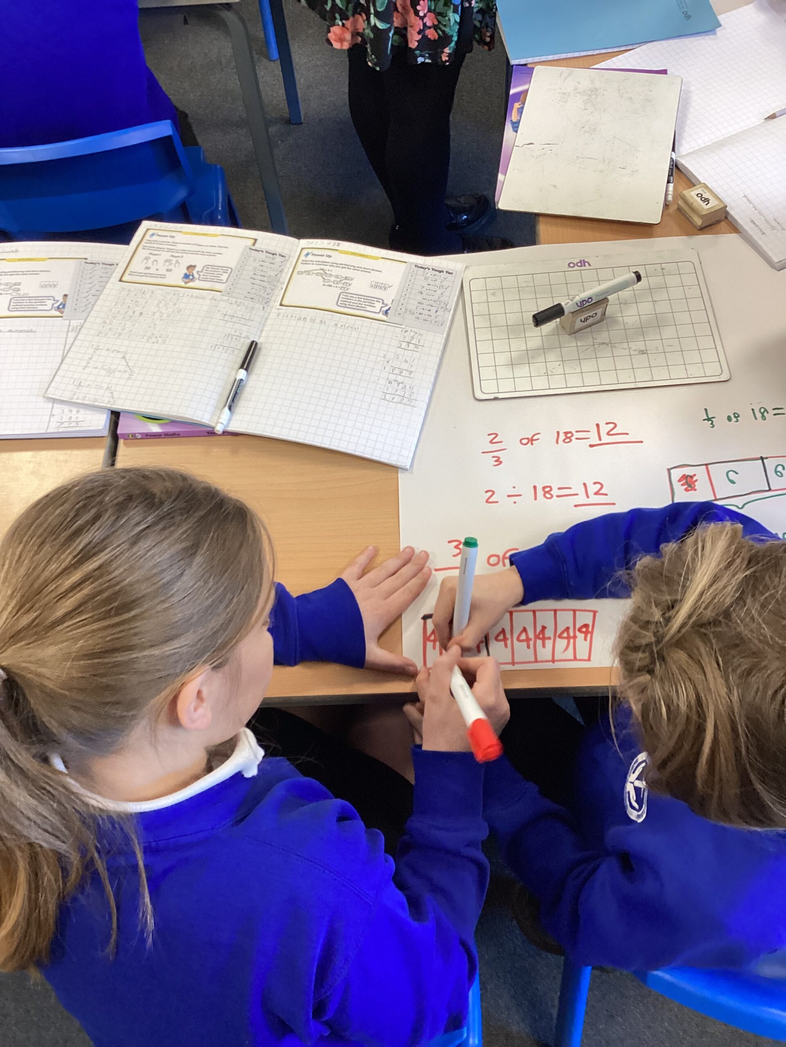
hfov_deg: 45.4
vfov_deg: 58.4
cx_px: 393
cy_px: 524
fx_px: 939
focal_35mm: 31
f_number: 2.4
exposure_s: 1/50
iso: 125
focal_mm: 3.3
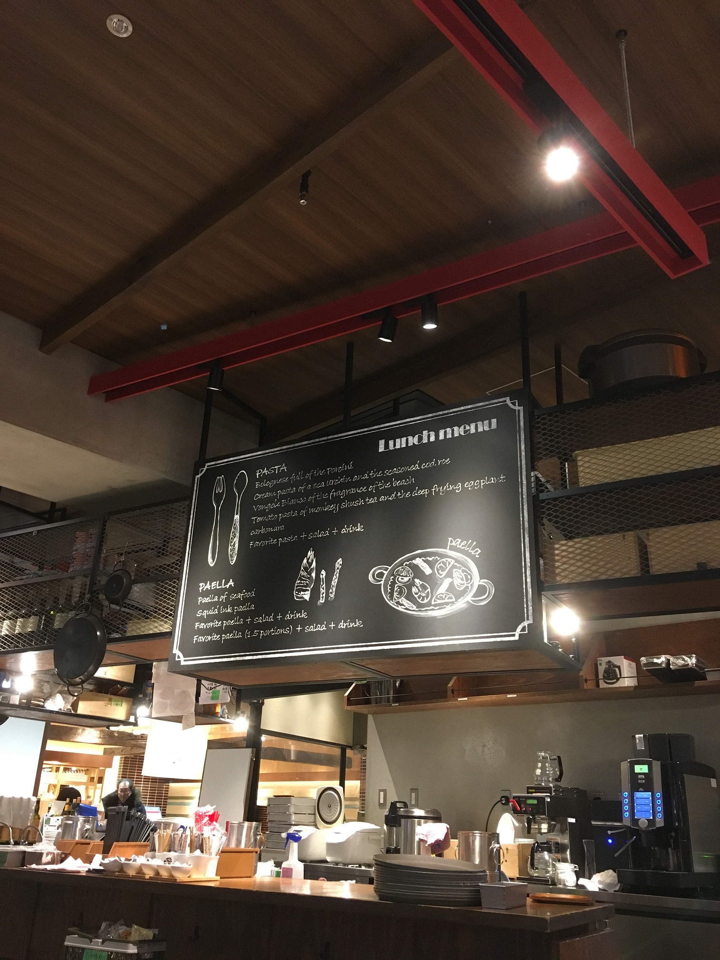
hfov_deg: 48.2
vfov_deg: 61.7
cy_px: 480
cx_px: 360
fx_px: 804
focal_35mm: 29
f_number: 2.2
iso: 200
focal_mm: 4.15
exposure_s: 1/24
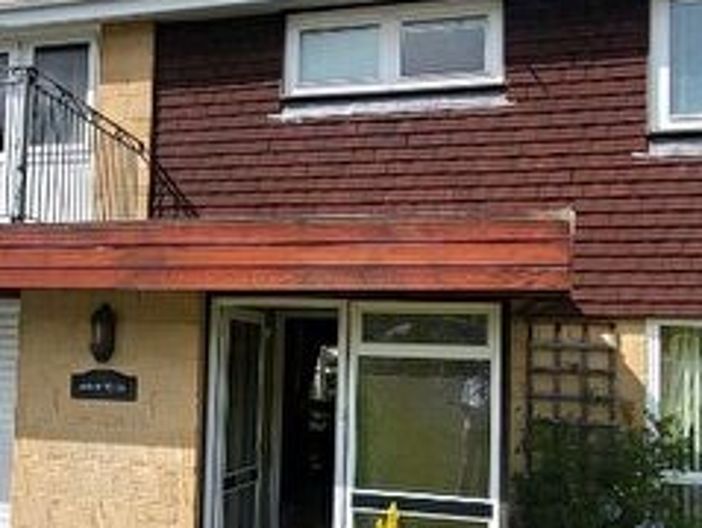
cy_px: 309
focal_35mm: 38
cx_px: 250
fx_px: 772
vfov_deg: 37.7
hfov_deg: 48.3
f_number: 2.2
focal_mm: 1.74
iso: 32
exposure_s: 1/1070
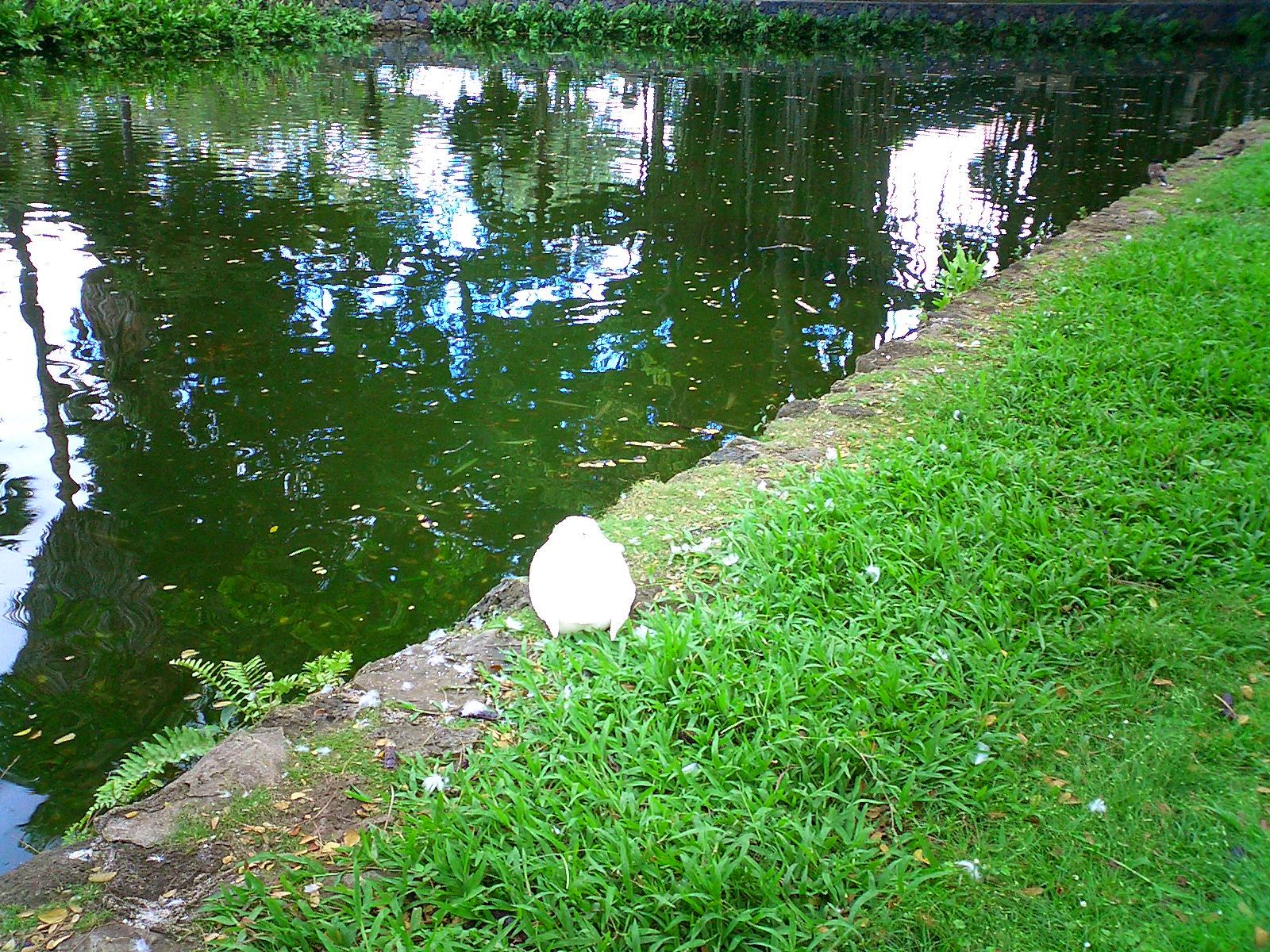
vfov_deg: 38.7
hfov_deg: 50.1
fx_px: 1357
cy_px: 476
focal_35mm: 37
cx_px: 635
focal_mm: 5.6
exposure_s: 1/125
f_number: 3.5
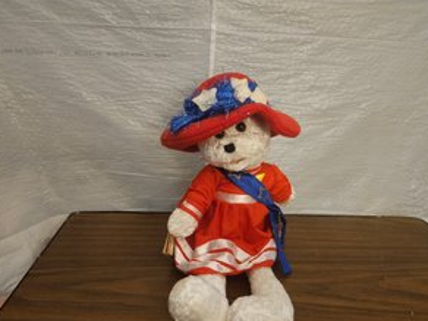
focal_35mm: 27
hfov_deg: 65.3
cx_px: 209
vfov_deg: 51.2
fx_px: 334
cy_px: 185
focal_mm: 5.4
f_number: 1.8
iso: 640
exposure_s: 1/30
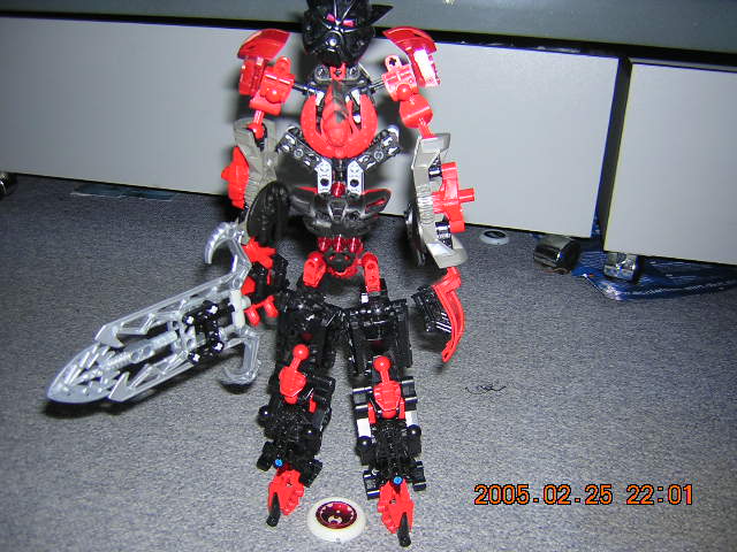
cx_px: 368
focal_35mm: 36
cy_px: 276
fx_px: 766
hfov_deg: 51.4
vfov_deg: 39.7
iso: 100
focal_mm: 4.7
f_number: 2.6
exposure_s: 1/60.1
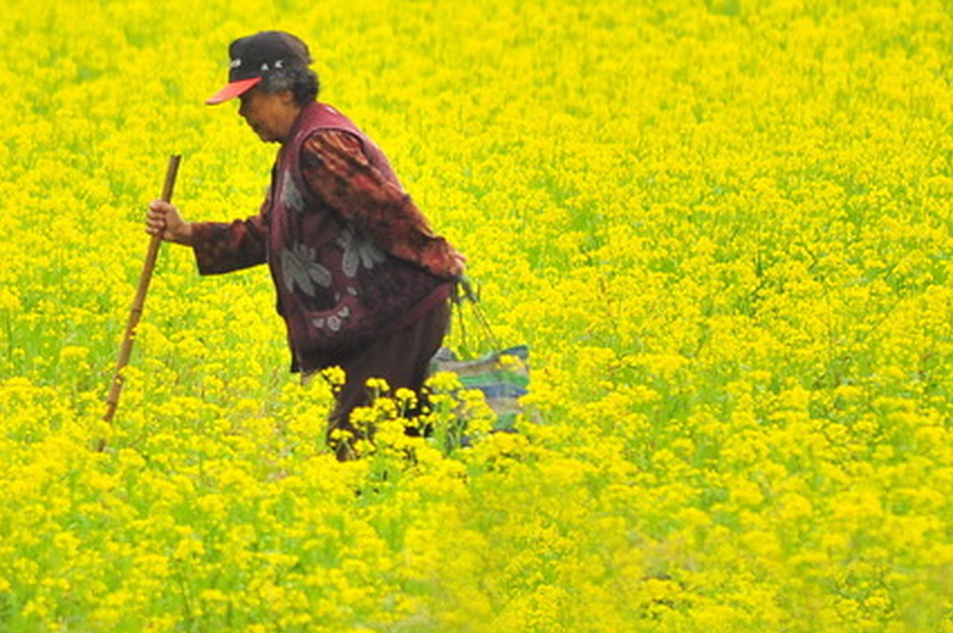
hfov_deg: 1.1
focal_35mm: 1929
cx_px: -133
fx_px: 50987
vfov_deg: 0.7
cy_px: -81
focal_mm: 420
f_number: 5.6
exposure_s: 1/400
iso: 400
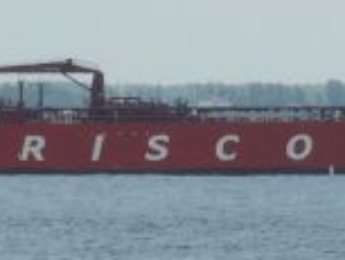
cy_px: 7
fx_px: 15889
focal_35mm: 1593
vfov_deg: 0.9
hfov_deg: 1.2
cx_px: 207
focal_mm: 49.9
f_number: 8
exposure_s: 1/640
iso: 100
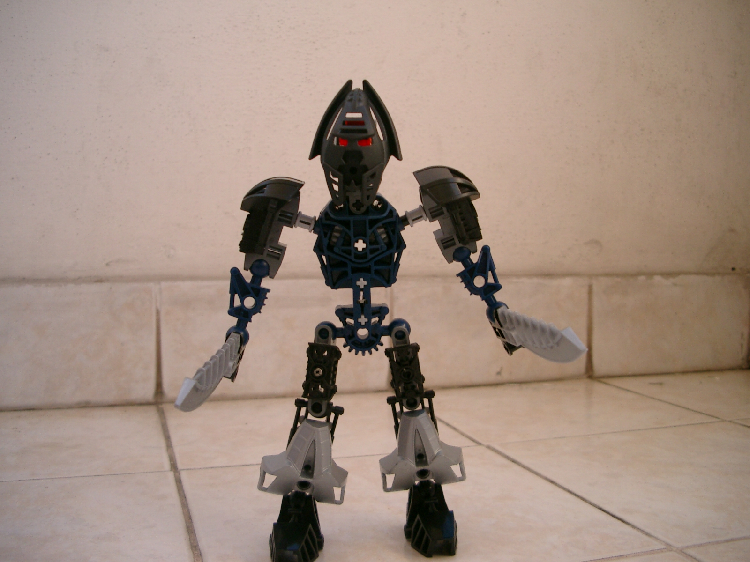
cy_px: 281
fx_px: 802
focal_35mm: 37
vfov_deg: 38.7
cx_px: 375
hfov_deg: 50.1
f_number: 2.6
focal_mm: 7.6
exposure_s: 1/160
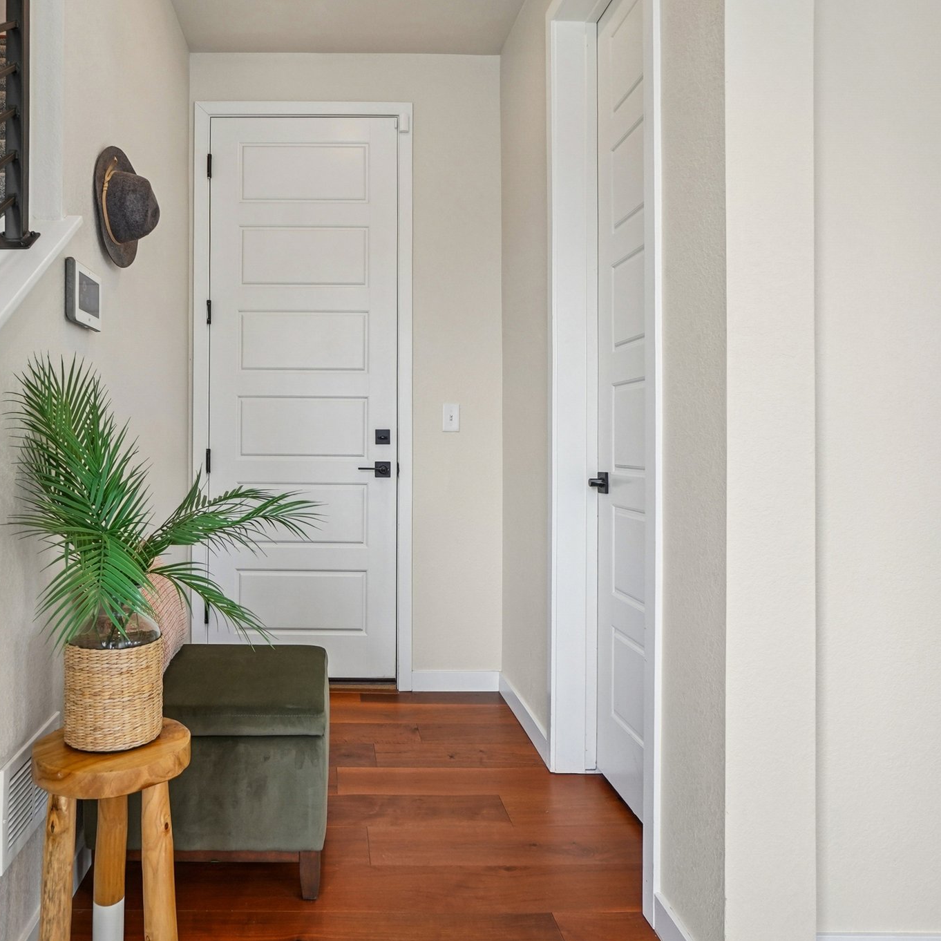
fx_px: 707
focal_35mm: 23
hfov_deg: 66.1
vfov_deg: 67.3
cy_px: 471
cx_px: 344
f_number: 8
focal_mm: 12
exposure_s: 1/30
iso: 250
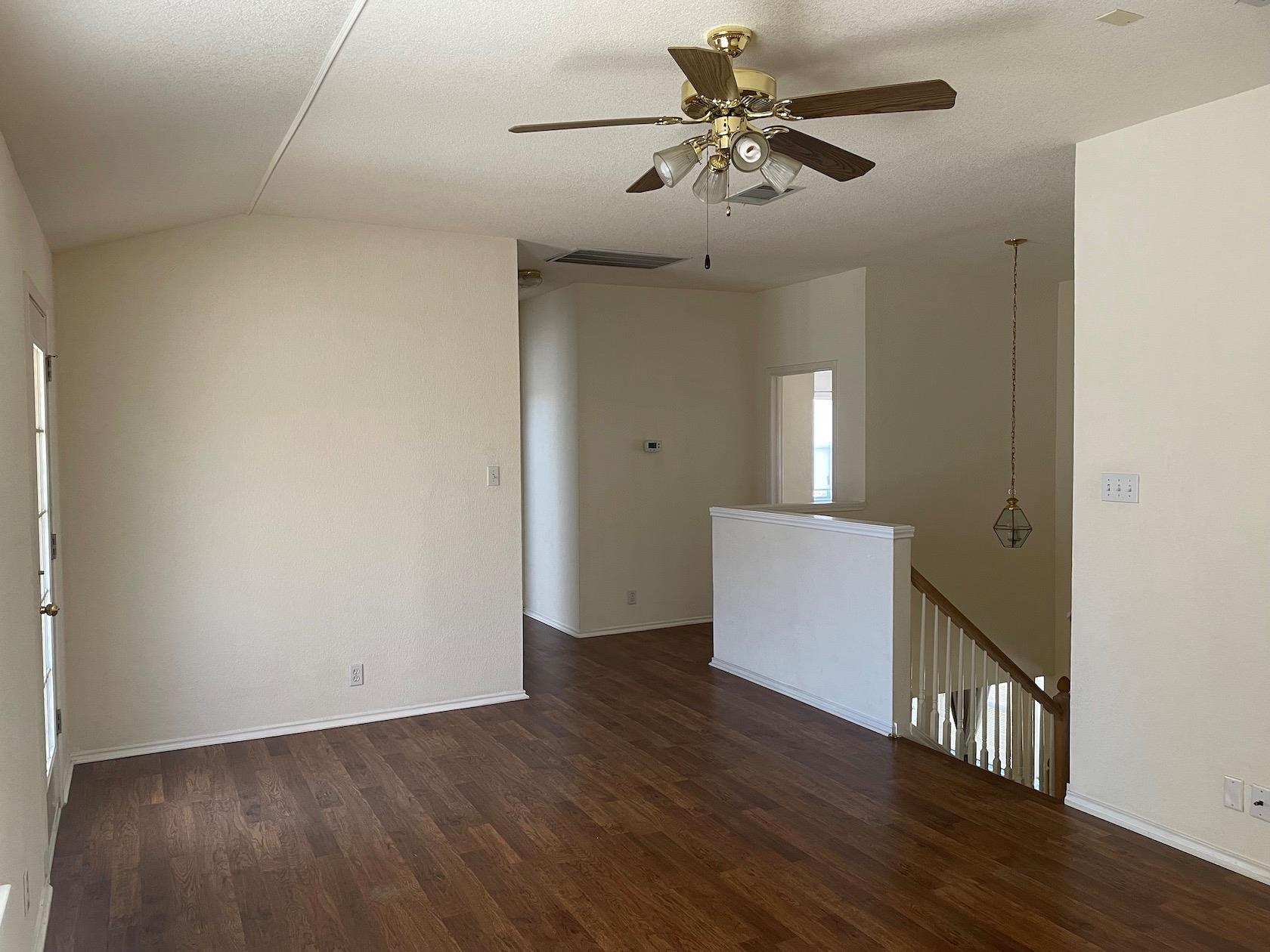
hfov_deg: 67.3
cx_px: 635
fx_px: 954
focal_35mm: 26
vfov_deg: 53.1
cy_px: 476
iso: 125
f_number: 1.6
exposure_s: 1/88
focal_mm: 4.2
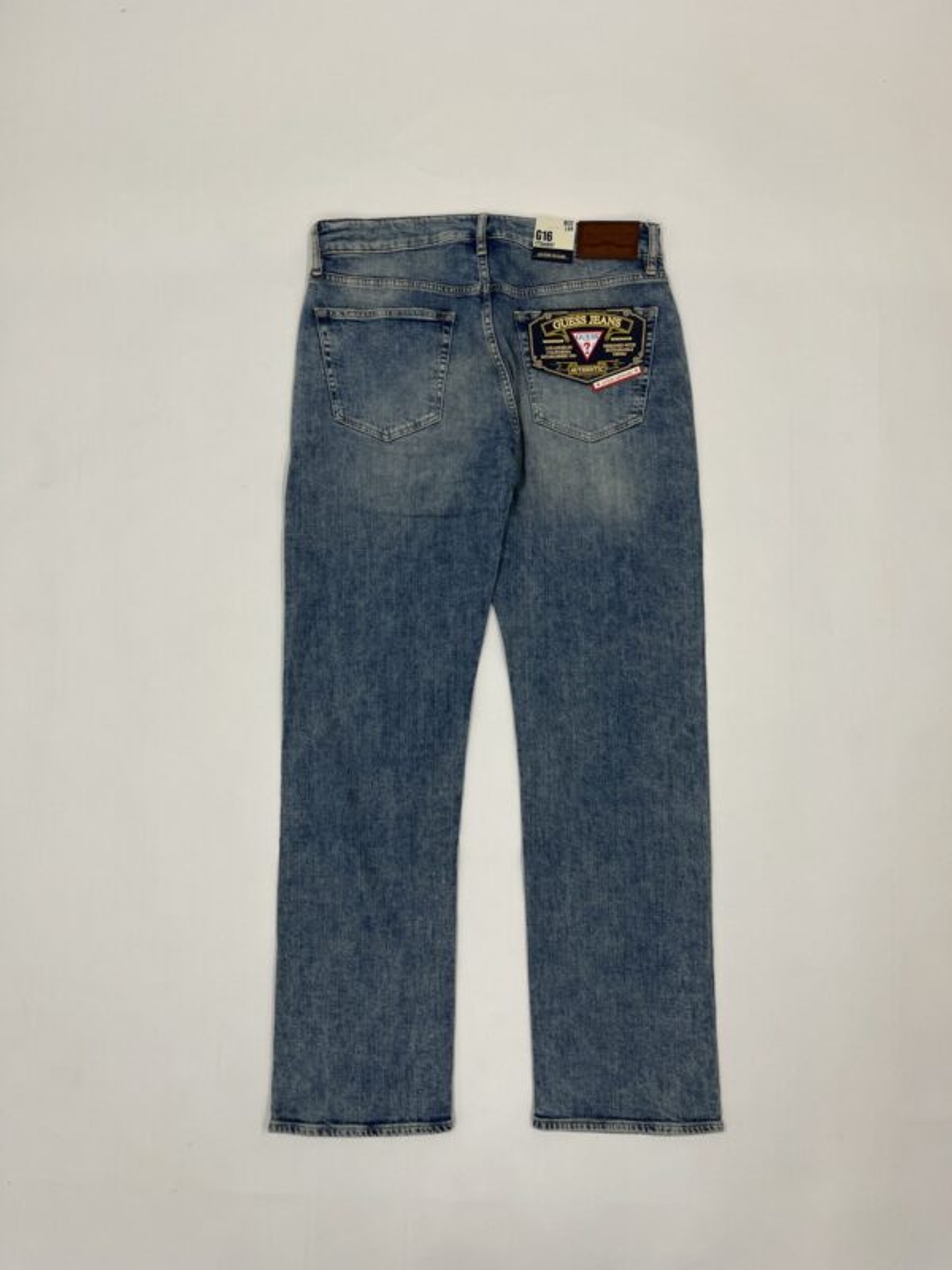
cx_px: 476
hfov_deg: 53.1
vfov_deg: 67.3
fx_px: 953
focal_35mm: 26
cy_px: 635
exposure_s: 1/100
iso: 100
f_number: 1.6
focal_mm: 5.1
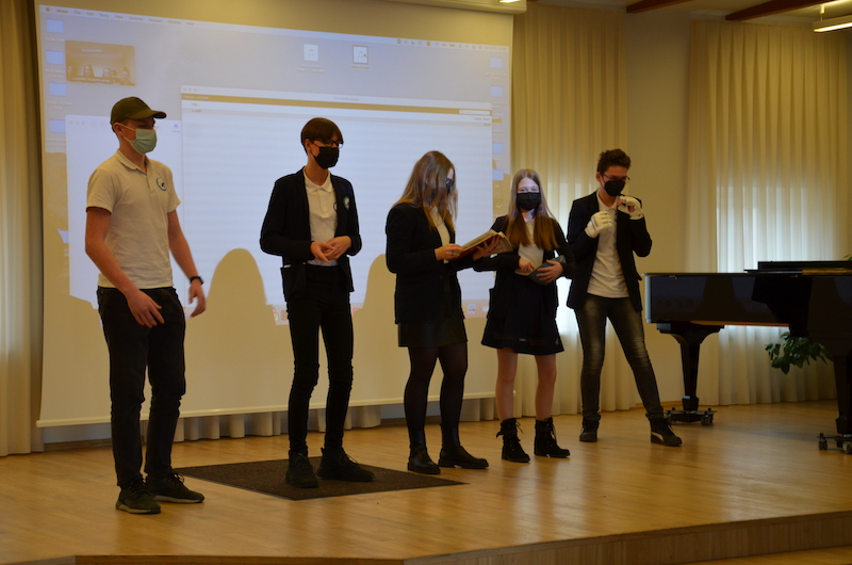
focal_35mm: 72
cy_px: 282
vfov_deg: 18.8
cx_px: 426
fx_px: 1701
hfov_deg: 28.1
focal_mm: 48
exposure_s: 1/60
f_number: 4.8
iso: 500
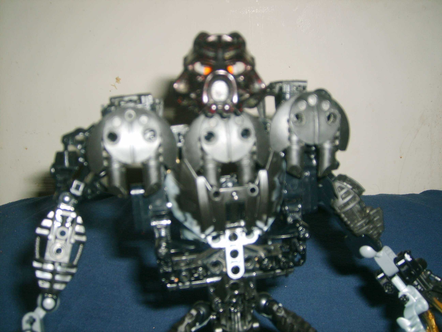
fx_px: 447
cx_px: 221
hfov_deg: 52.6
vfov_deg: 40.7
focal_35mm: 35
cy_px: 166
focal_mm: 5.8
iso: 100
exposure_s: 1/30
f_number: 2.8
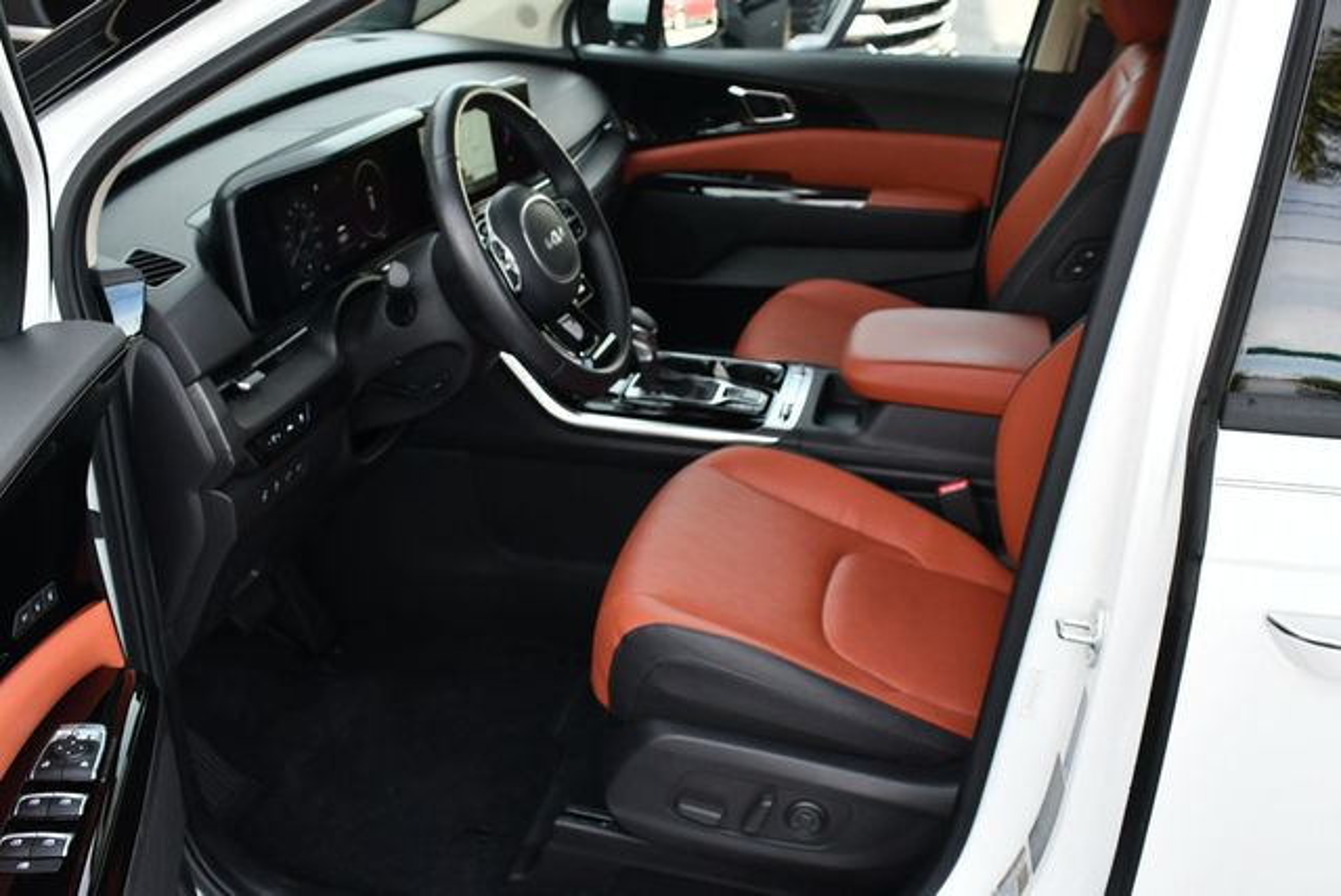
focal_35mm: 36
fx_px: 1342
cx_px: 670
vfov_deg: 36.9
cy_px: 448
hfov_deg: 53.1
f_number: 5
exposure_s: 1/250
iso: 400
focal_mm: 18
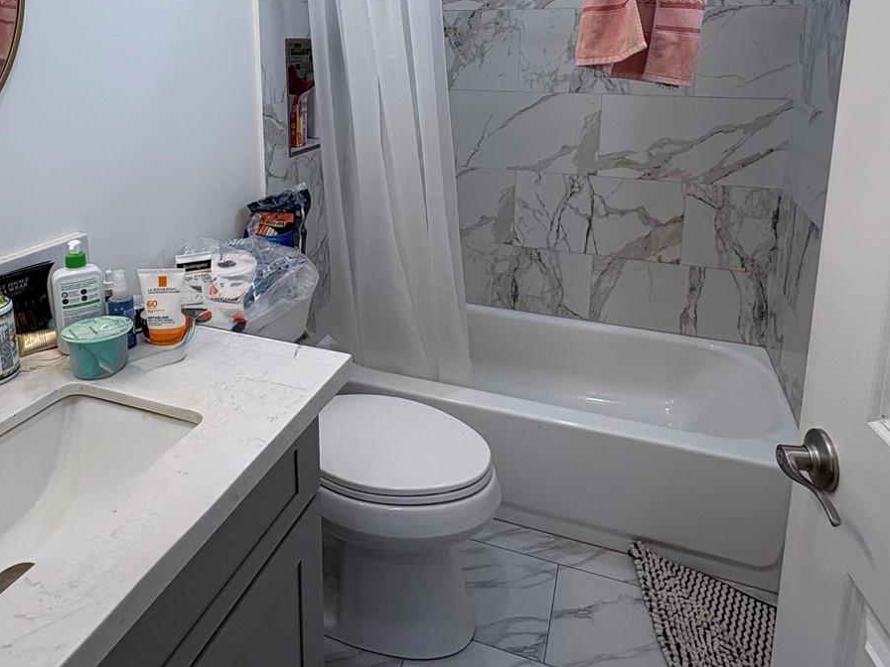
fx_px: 643
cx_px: 395
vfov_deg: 52.3
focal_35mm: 25
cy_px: 160
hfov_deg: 69.2
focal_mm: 2.22
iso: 80
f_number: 2.2
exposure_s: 1/120
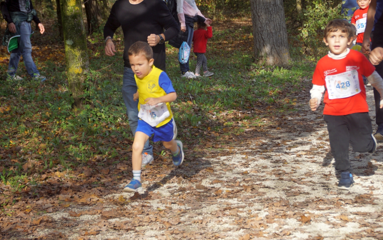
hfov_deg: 18.0
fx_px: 1206
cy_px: 126
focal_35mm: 116
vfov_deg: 11.3
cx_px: 192
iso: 160
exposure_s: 1/320
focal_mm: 75
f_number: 5.6
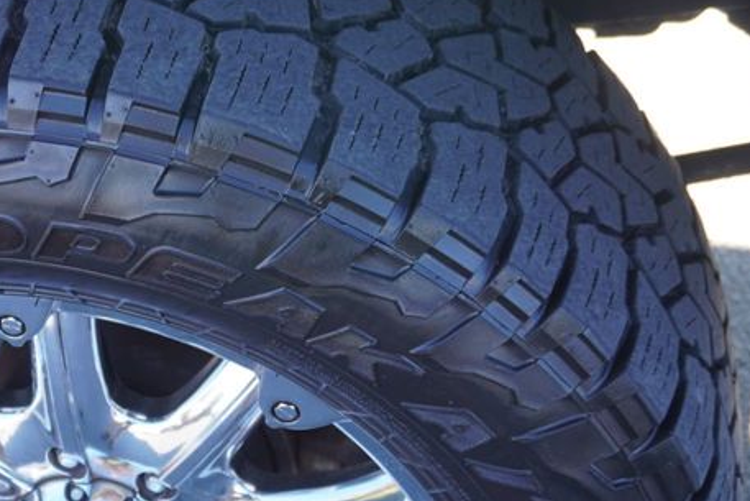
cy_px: 383
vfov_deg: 18.3
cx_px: 144
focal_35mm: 74
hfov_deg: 26.8
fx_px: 1542
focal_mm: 22
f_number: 4
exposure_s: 1/60
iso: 125
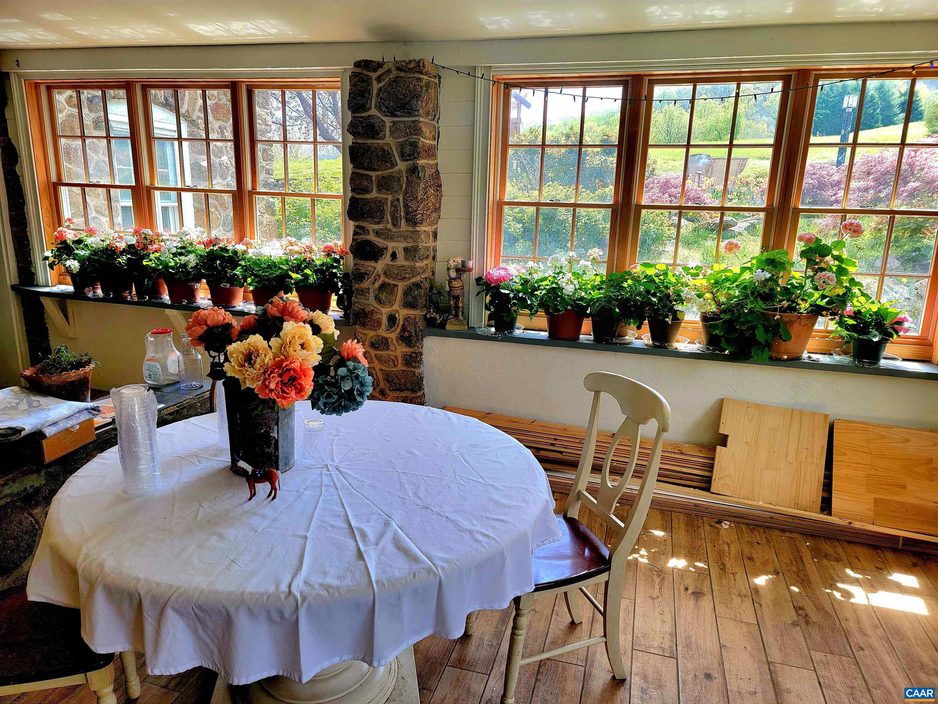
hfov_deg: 71.6
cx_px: 469
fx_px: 650
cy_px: 352
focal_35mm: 24
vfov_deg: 56.8
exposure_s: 1/120
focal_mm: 6.7
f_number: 1.8
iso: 40
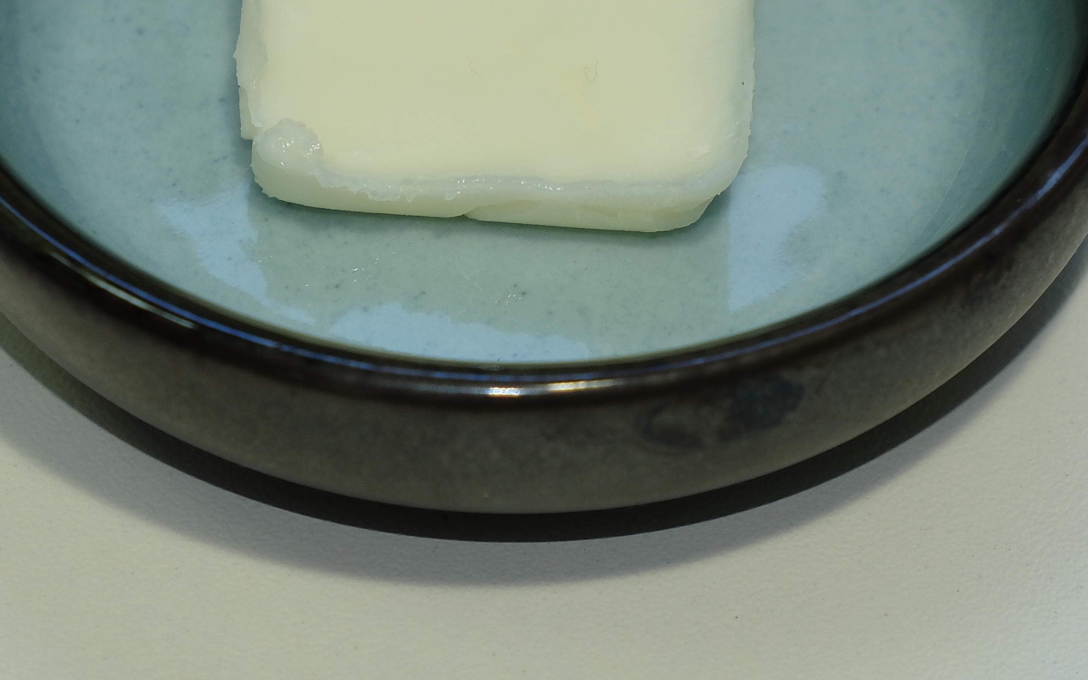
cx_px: 406
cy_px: 30
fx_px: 5189
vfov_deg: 7.5
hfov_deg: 12.0
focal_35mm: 175
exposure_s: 1/100
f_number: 5.6
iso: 320
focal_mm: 45
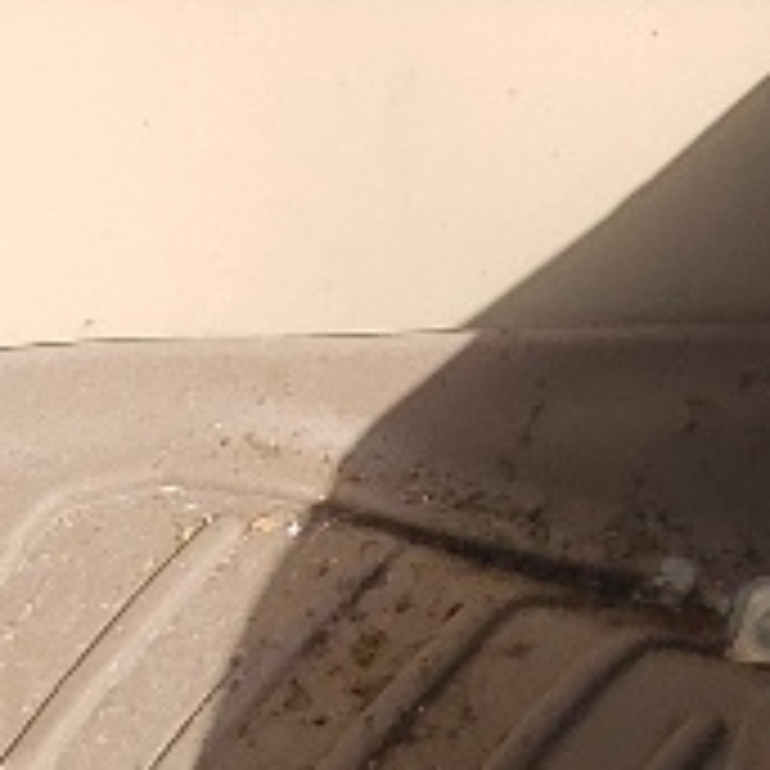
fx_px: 5411
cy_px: -320
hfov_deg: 7.9
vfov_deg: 8.0
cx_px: 1270
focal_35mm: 215
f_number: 1.5
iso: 50
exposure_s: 1/1250
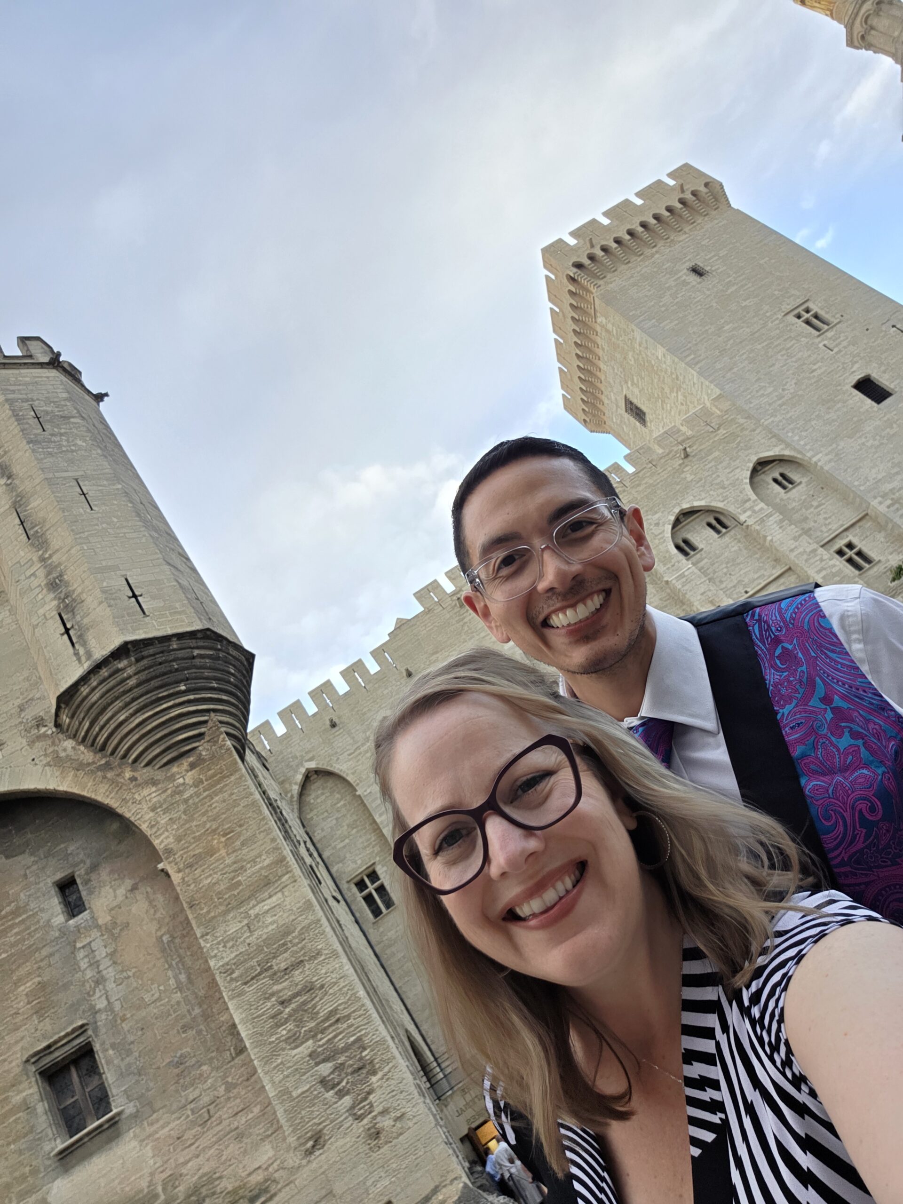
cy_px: 602
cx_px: 452
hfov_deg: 54.9
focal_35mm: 25
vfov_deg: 69.4
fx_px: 870
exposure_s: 1/120
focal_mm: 3.3
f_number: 2.2
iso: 80
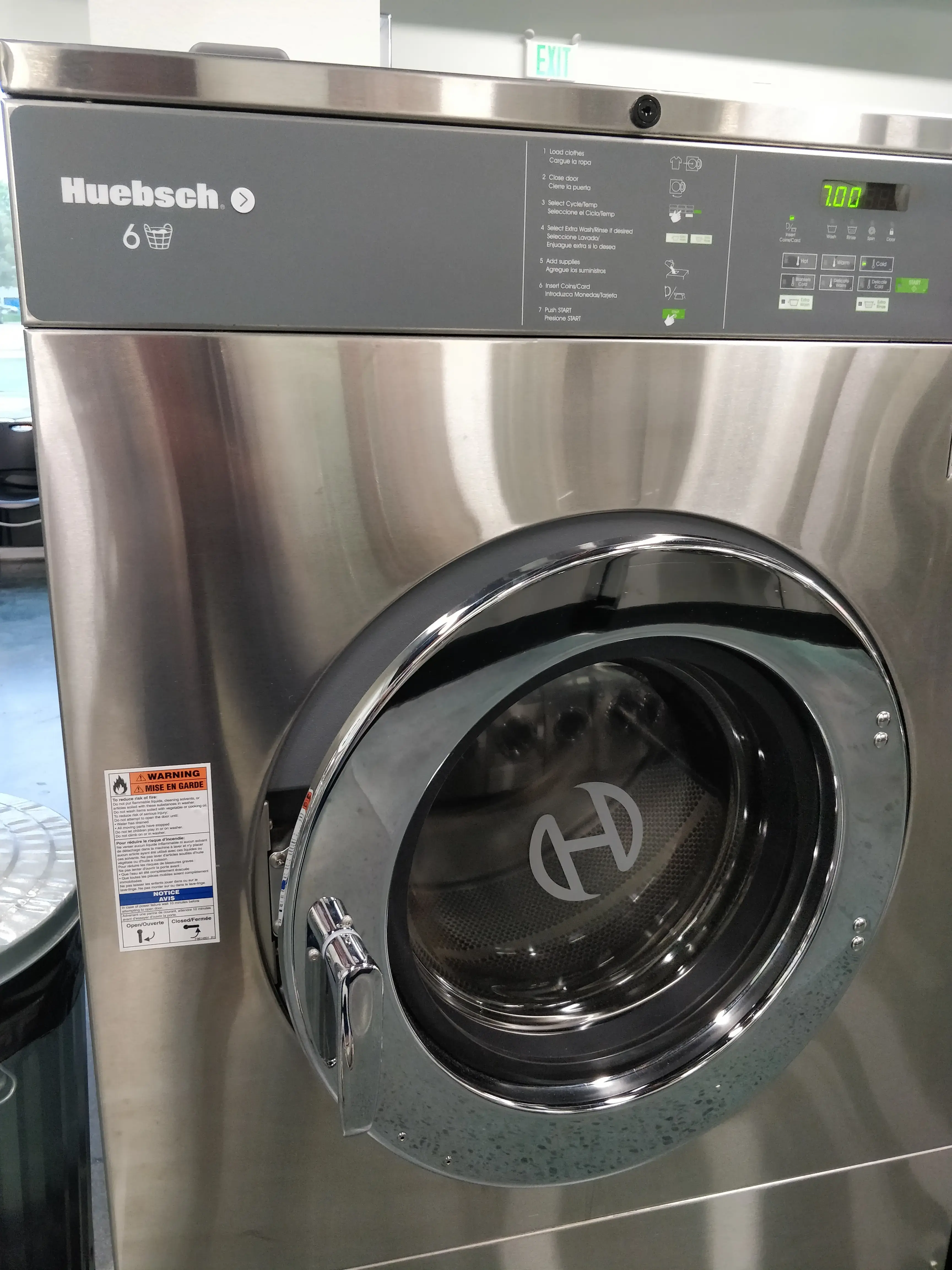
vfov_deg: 71.6
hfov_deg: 56.8
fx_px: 880
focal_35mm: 24
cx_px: 476
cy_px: 635
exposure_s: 1/50
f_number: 1.7
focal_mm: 4.1
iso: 1250
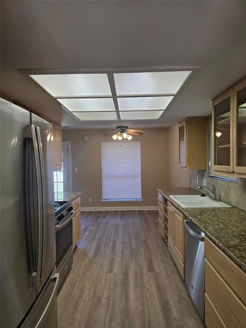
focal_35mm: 23
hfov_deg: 58.9
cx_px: 123
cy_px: 164
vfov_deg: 73.9
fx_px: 218
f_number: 1.7
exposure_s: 1/120
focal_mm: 6.3
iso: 80
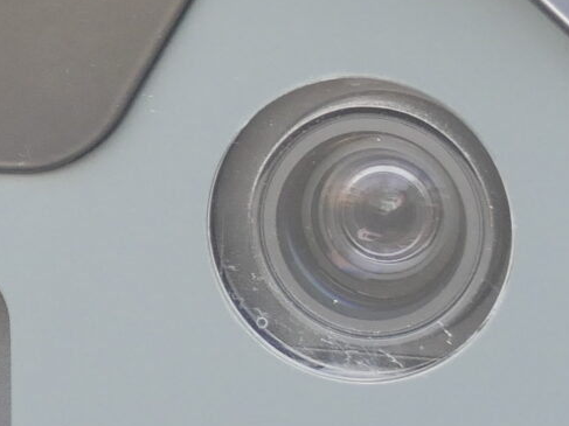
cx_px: -379
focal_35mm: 221
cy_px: 461
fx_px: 3632
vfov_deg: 6.7
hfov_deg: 8.7
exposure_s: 1/125
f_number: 4
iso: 500
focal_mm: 21
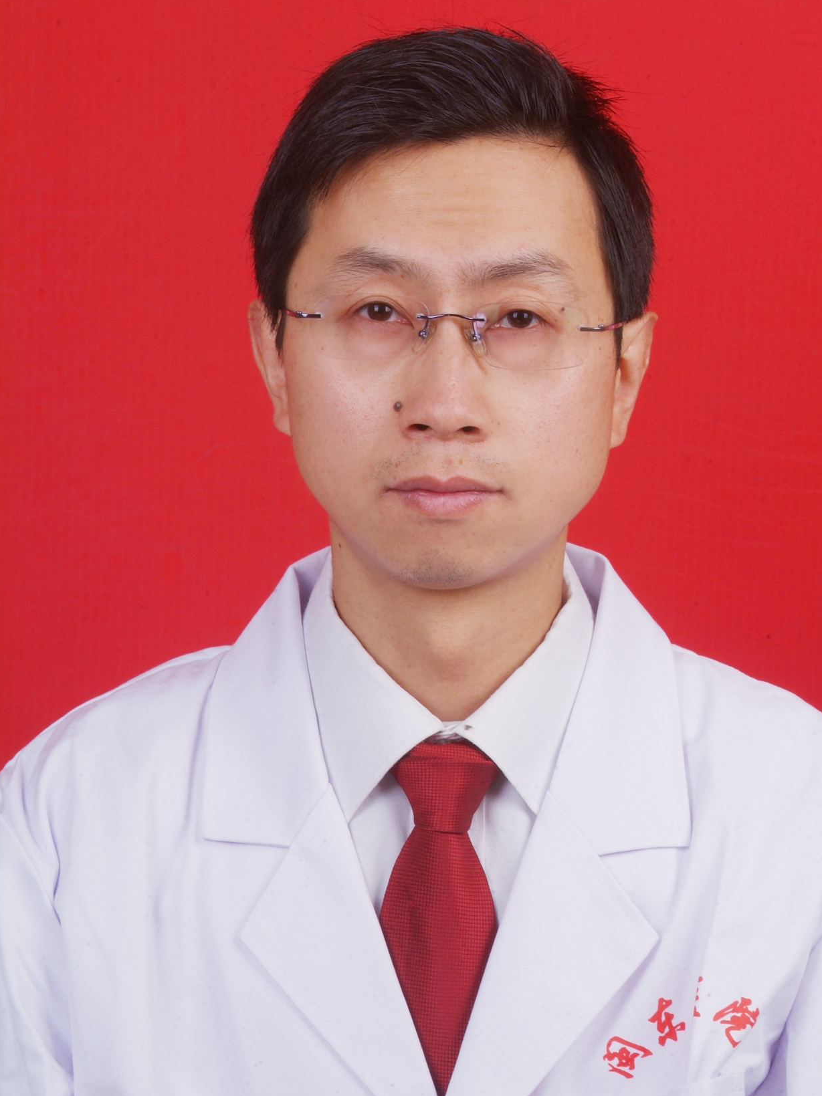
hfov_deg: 9.9
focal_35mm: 150
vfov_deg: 13.2
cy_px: 526
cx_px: 459
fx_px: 4750
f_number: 16
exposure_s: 1/90
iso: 100
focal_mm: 80
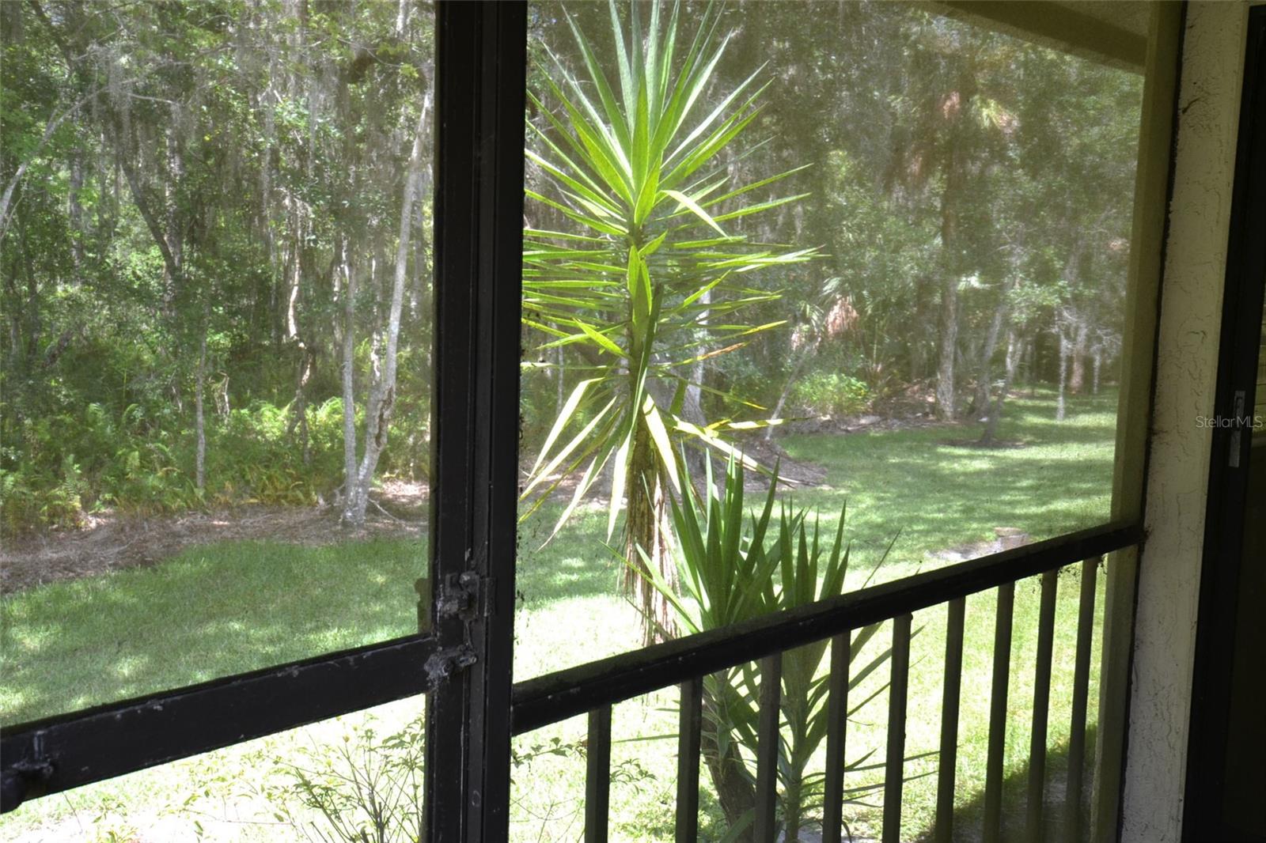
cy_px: 422
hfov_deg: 53.1
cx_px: 633
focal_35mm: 36
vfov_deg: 36.9
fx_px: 1266
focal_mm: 24
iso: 400
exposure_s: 1/100
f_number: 5
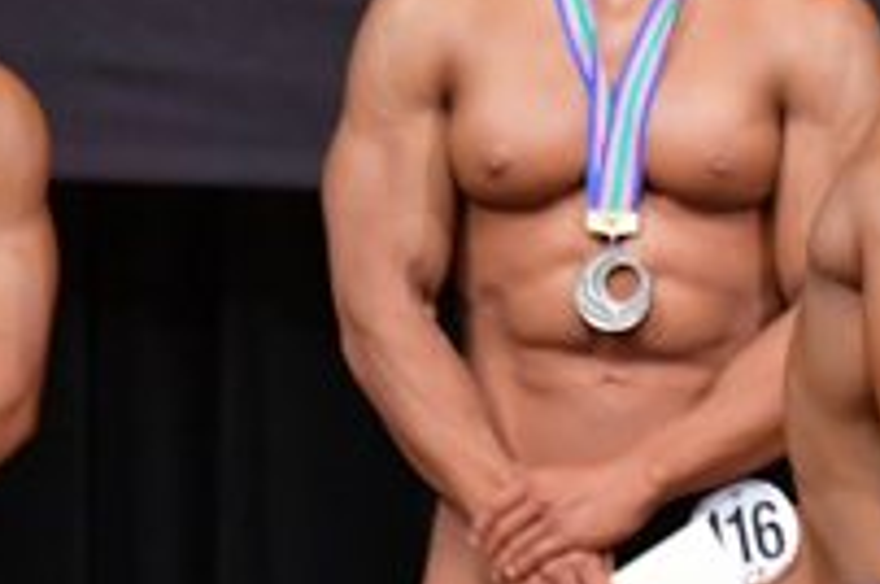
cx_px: 1518
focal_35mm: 1095
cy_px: 676
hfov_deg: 1.9
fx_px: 26724
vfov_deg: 1.3
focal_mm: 190
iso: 5000
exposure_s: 1/400
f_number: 5.6
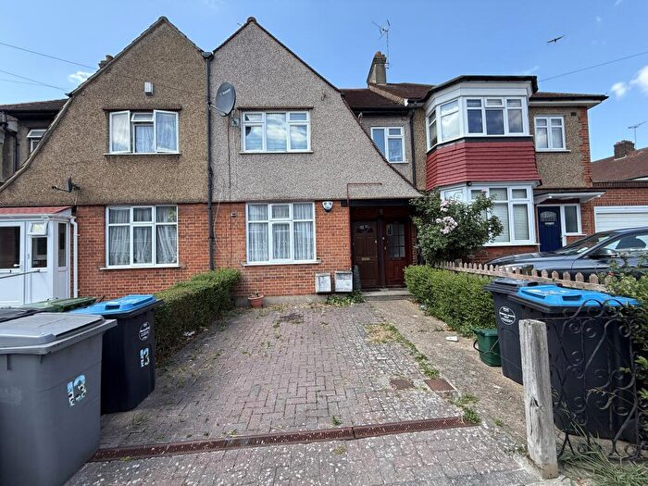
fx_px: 262
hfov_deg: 102.1
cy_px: 243
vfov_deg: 85.7
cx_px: 324
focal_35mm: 14
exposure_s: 1/413
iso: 50
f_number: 2.2
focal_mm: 2.22
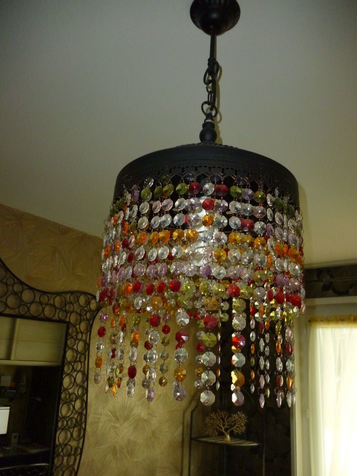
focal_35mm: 28
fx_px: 385
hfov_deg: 49.7
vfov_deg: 63.4
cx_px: 178
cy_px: 238
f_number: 3.1
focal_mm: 5
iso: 320
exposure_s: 1/60
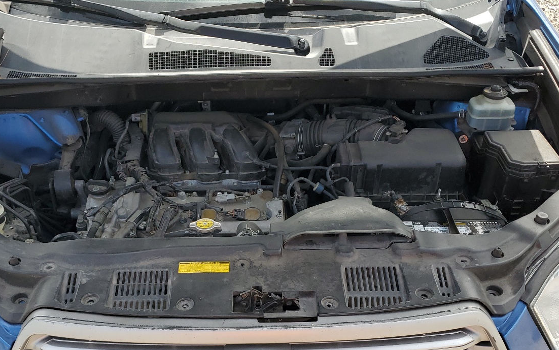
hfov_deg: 49.2
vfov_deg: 31.7
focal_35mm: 40
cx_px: 254
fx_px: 609
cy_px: 237
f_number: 1.5
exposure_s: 1/1111
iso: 50
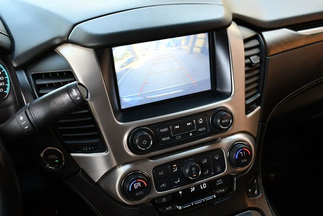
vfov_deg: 36.9
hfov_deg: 53.1
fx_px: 323
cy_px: 108
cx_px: 162
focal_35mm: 36
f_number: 3.5
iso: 800
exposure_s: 1/200
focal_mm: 18
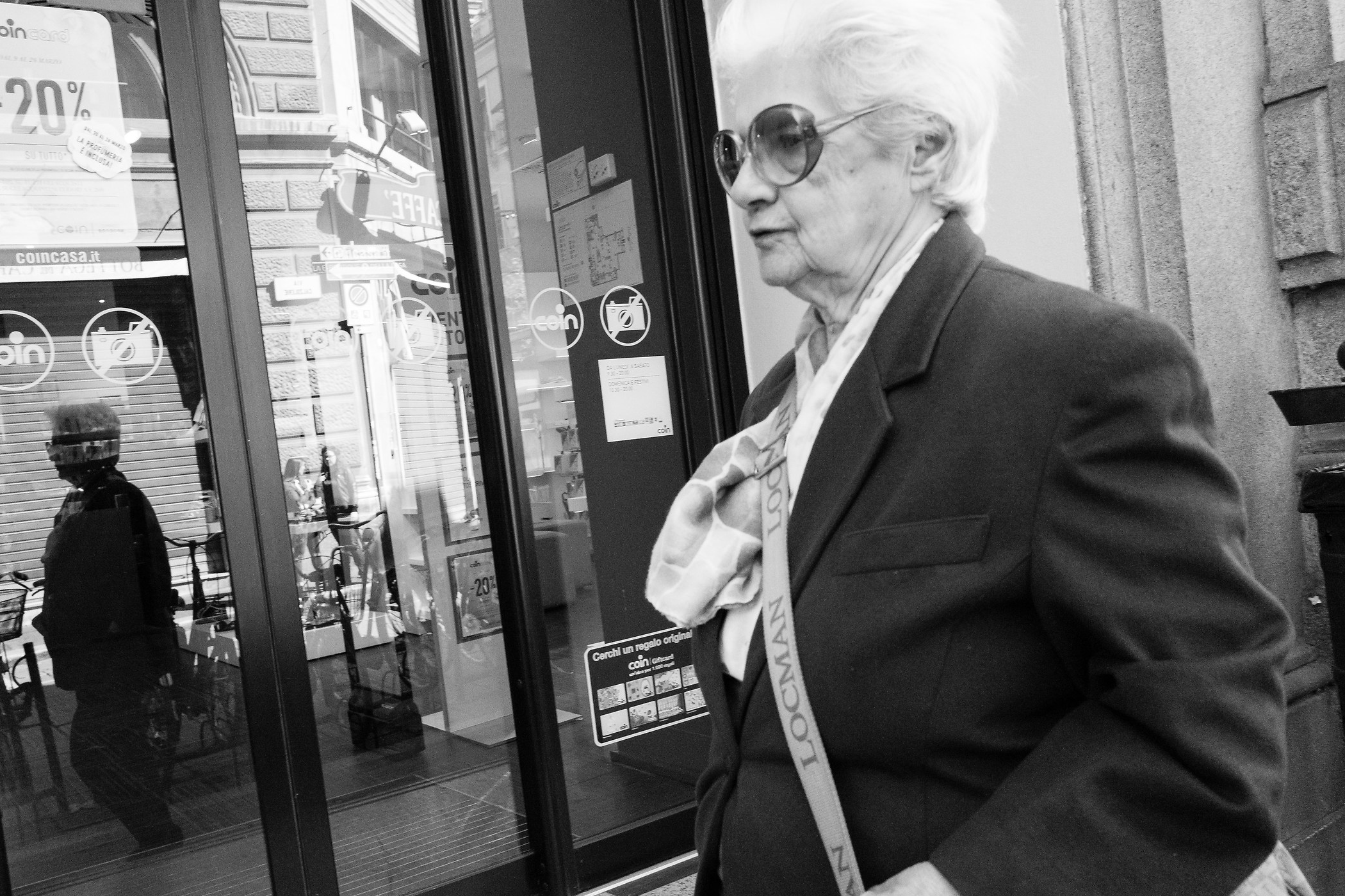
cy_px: 495
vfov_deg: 41.1
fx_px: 1195
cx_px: 585
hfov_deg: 58.5
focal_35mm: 32
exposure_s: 1/640
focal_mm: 28
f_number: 8
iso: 3200
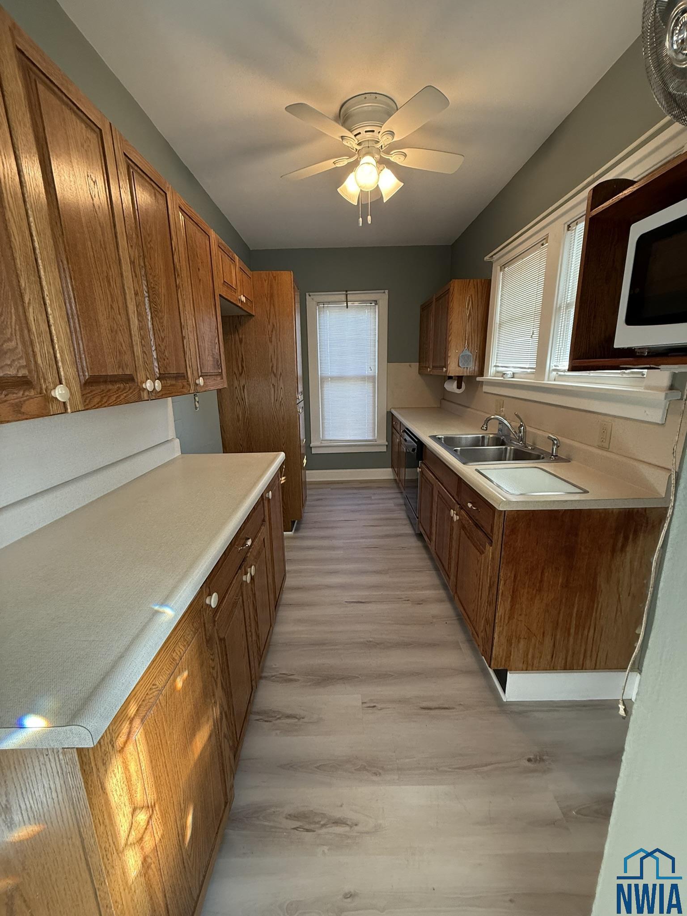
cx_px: 344
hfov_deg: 85.7
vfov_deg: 102.1
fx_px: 370
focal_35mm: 14
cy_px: 458
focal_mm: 2.22
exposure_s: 1/60
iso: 200
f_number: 2.2
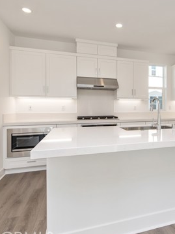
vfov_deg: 71.5
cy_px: 108
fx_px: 162
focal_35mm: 24
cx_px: 128
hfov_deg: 54.5
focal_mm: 14
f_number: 5.6
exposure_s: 1/125
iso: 200
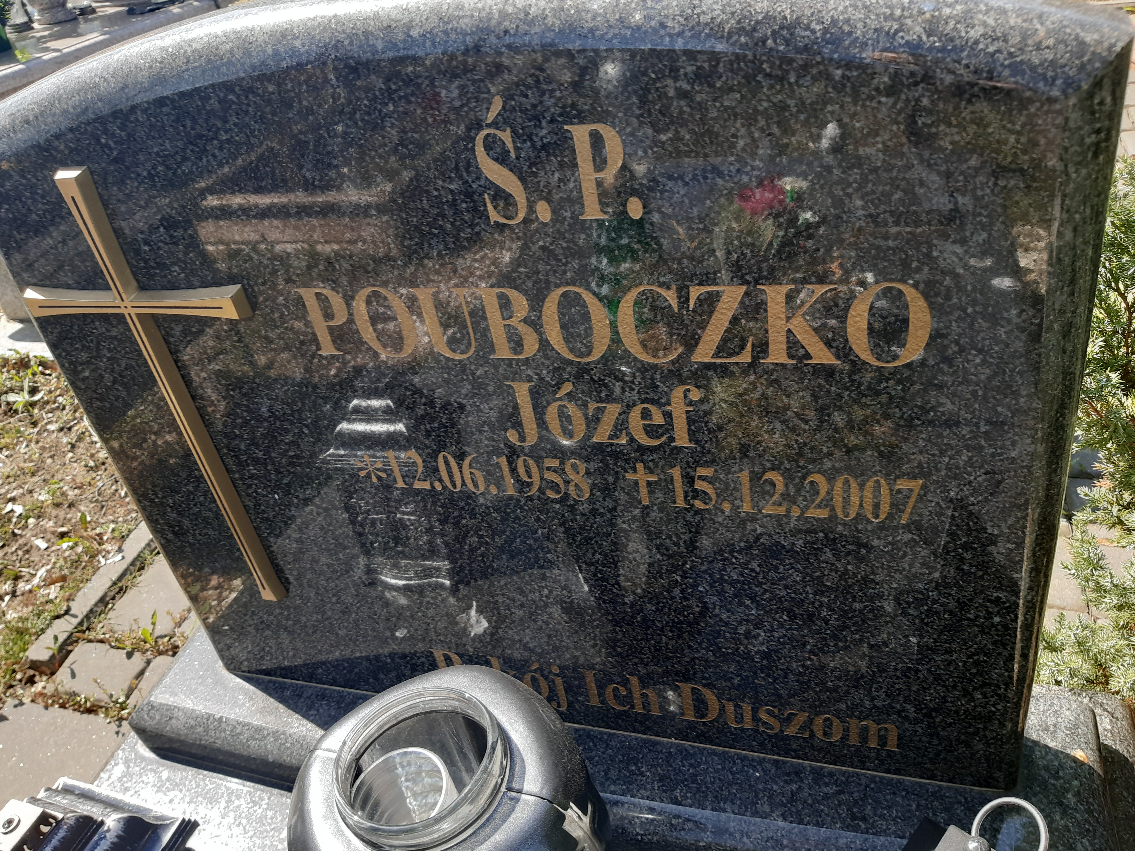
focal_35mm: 26
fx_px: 852
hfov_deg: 67.3
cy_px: 426
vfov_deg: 53.1
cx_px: 568
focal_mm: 3.92
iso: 40
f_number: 1.7
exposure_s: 1/188
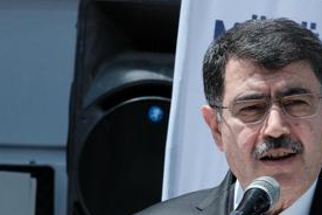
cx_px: 193
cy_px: 223
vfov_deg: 3.4
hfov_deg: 5.1
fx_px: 3586
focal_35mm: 401
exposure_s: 1/320
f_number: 13
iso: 500
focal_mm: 120
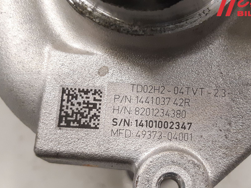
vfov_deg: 42.8
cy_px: 109
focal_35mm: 33
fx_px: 239
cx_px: 153
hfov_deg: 54.9
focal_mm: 3.93
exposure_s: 1/50
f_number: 1.7
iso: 250
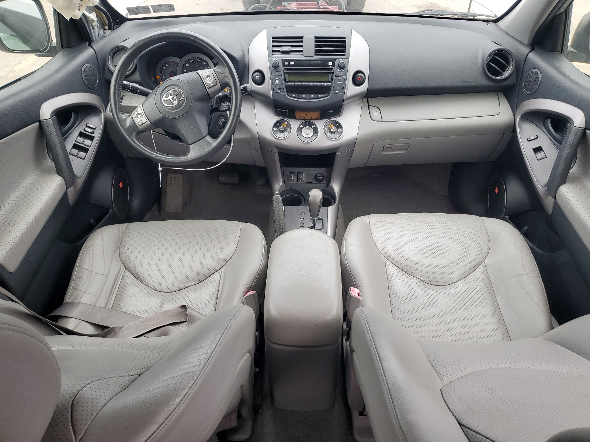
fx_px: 443
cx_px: 295
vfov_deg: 53.1
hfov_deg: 67.3
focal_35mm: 26
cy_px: 221
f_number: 1.5
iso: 53
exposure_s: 1/120
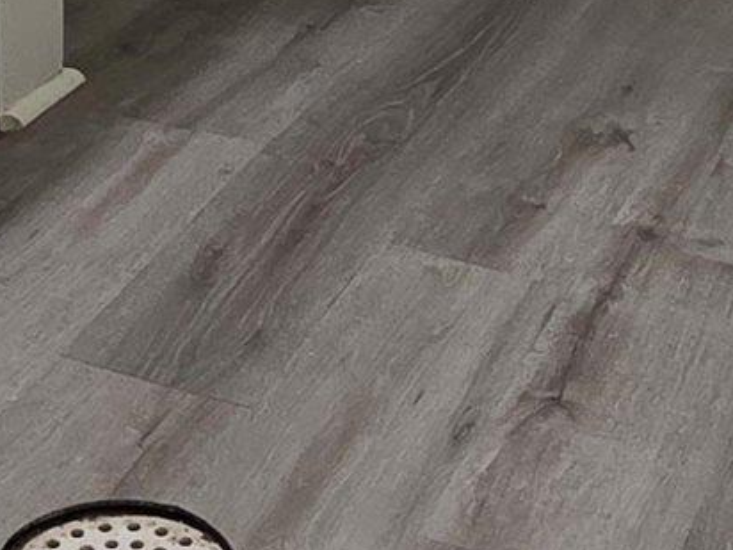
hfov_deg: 19.8
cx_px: 64
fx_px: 2054
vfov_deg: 13.2
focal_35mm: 97
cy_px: -552
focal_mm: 2.2
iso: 200
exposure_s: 1/120
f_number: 1.9
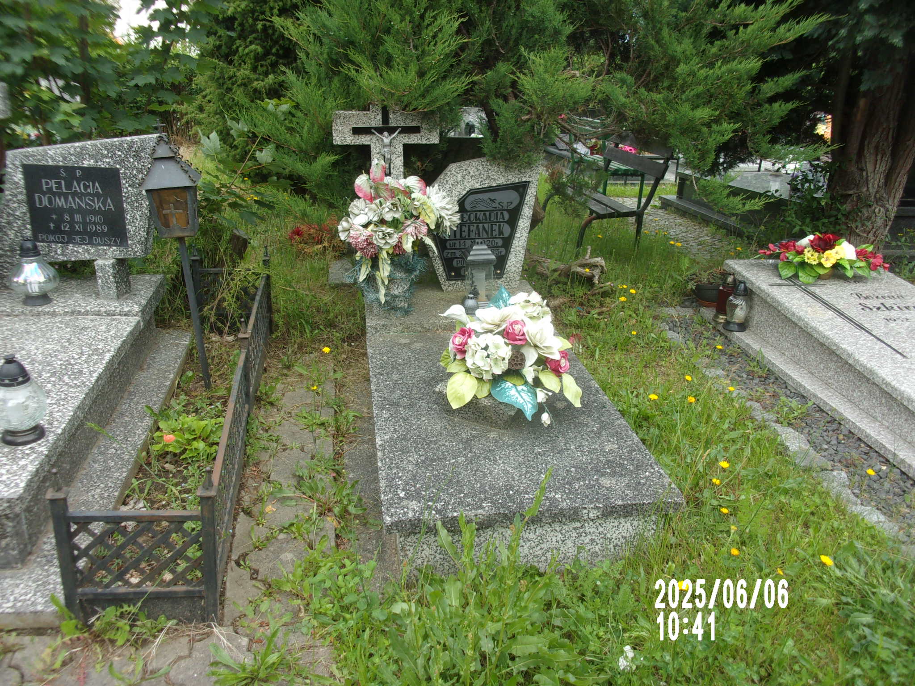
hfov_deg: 63.4
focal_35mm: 28
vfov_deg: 49.7
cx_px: 458
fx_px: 740
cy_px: 343
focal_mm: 5.1
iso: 80
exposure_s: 1/160
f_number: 3.9
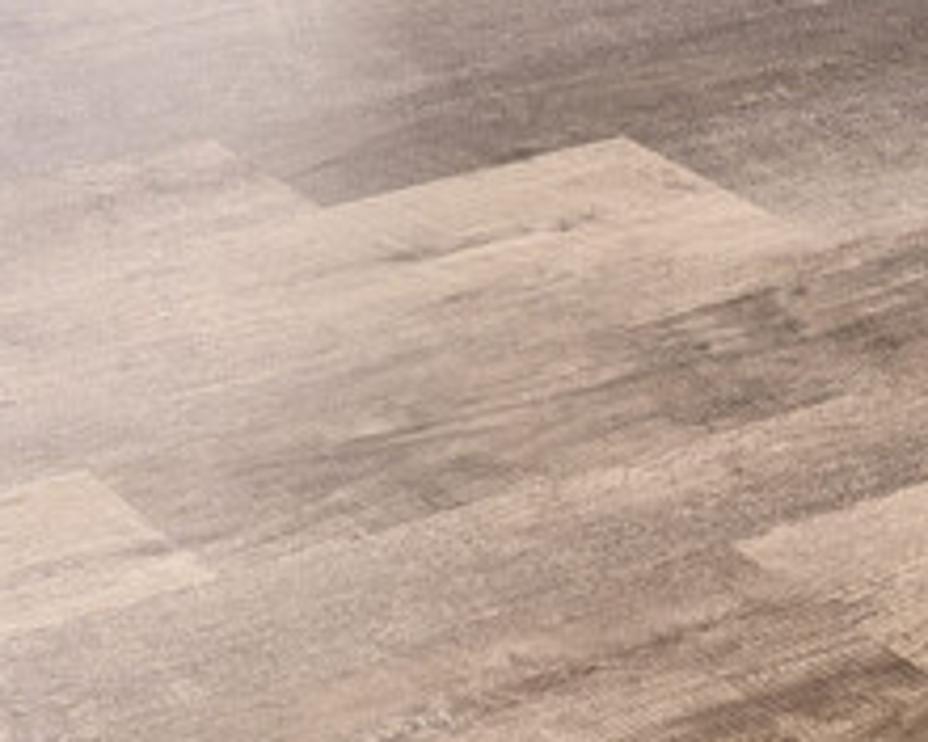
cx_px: -761
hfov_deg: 14.5
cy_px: -1412
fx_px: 3186
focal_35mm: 116
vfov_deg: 10.2
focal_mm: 17
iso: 250
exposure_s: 1/3
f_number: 9
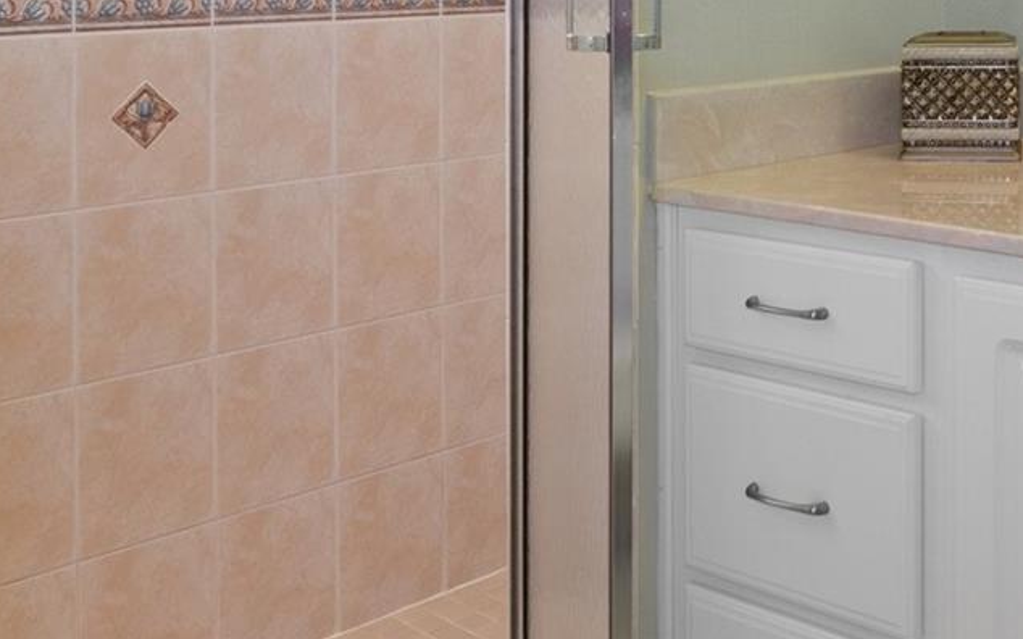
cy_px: 5
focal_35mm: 54
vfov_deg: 23.0
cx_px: 941
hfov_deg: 35.1
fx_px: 1505
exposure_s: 1/2.5
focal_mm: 14
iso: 640
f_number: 8
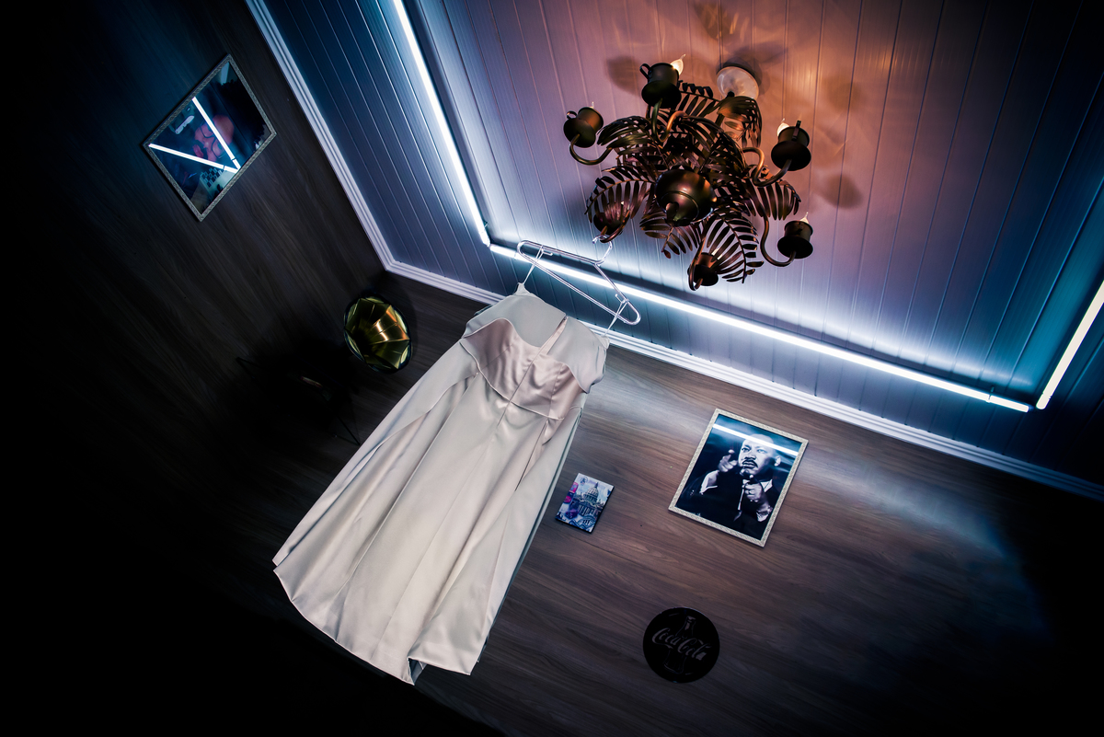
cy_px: 368
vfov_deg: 45.0
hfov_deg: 63.6
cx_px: 552
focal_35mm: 29
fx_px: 890
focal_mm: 29
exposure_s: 1/125
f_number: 6.3
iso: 1000
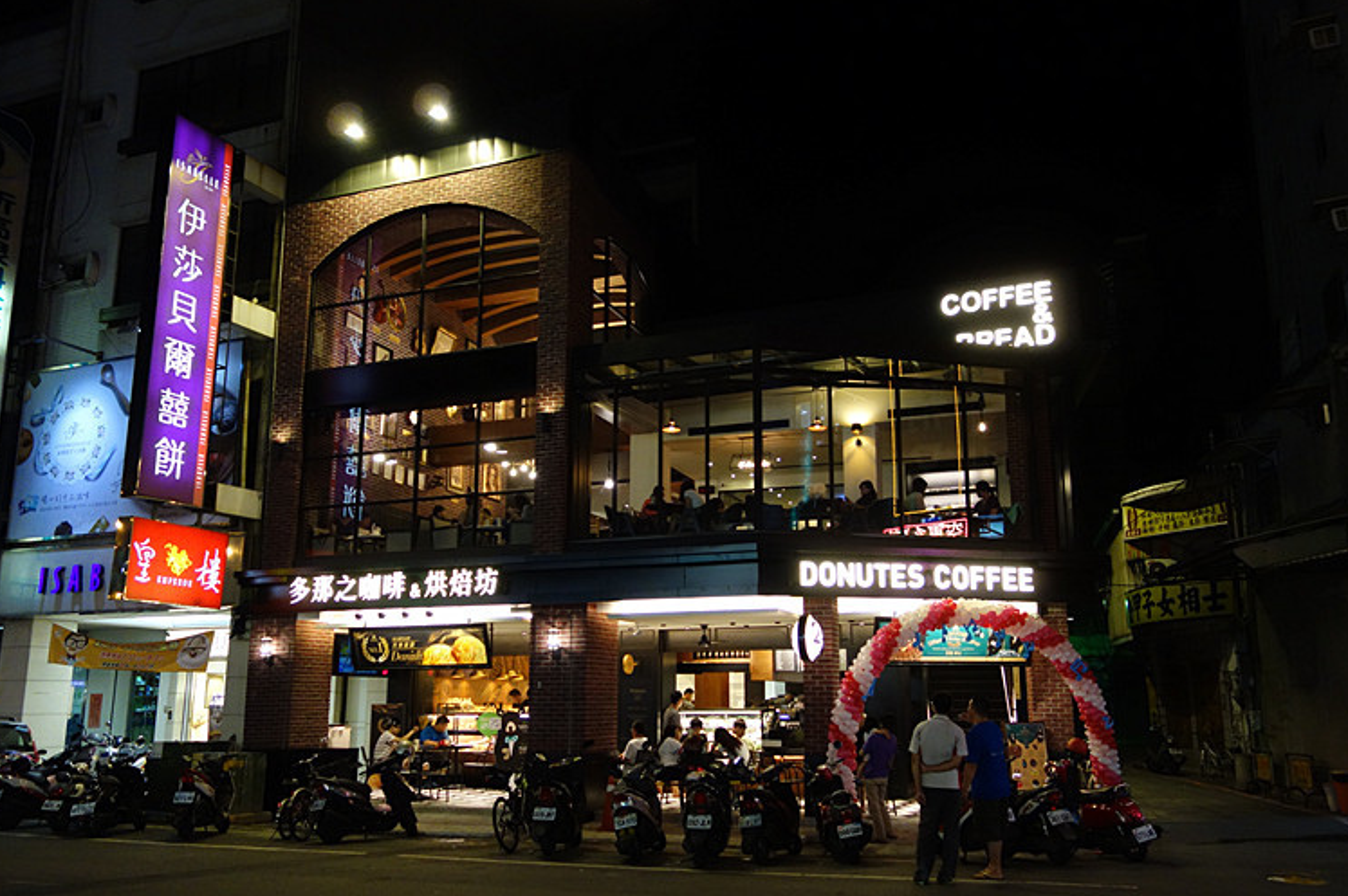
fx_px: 1123
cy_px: 470
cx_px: 695
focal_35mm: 30
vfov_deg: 43.5
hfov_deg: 61.9
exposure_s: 1/125
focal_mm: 10.4
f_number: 1.8
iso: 640
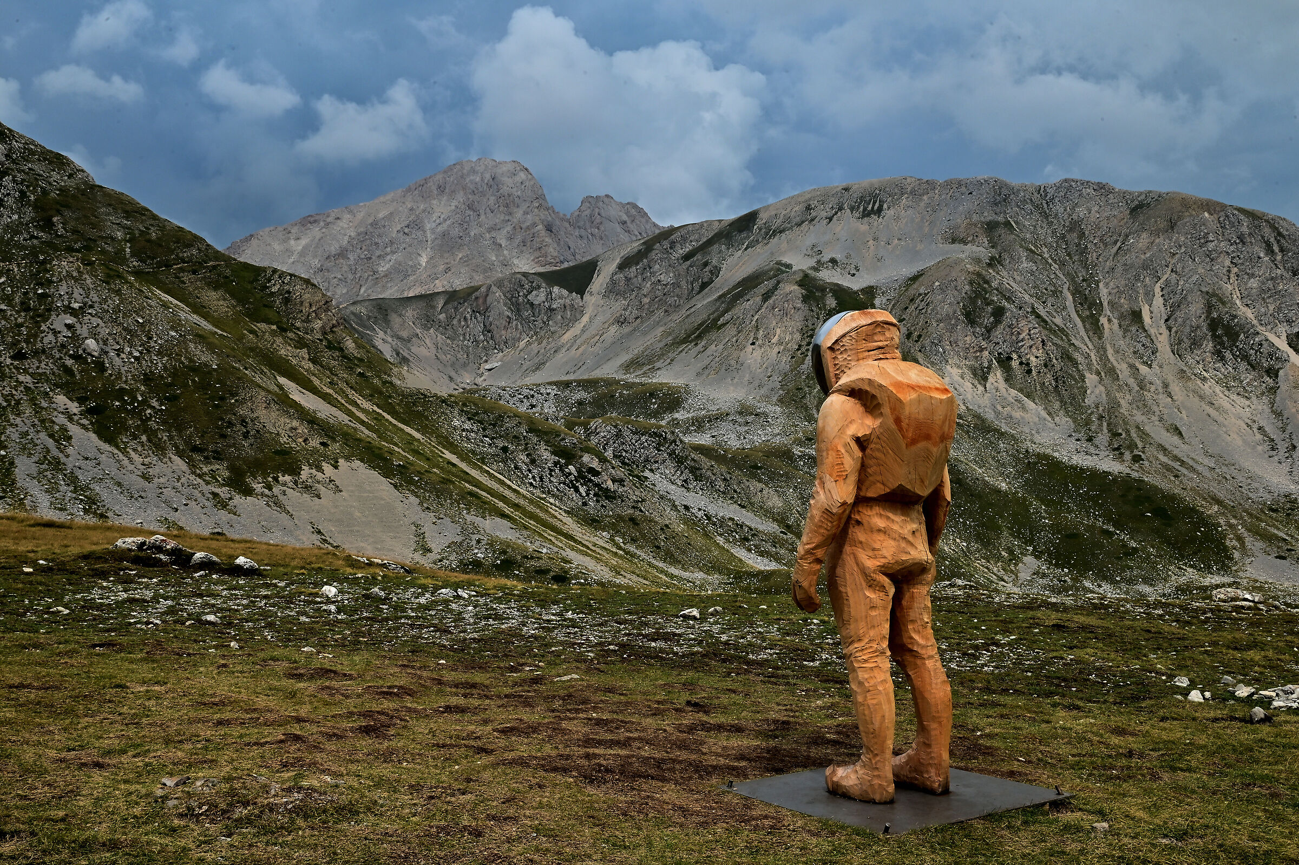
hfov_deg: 54.5
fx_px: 1262
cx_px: 650
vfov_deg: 37.8
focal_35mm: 35
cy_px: 432
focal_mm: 35
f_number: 22
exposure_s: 1/100
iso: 100
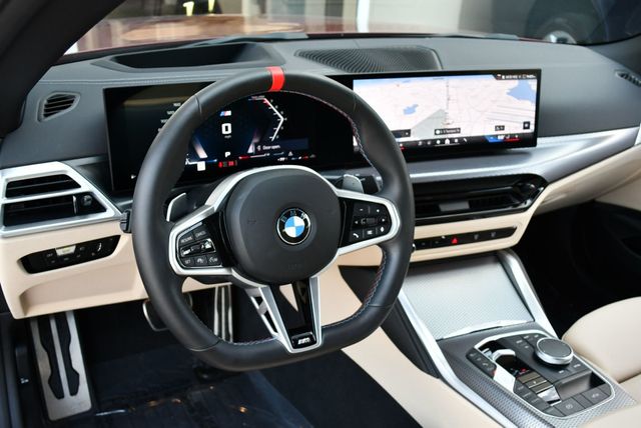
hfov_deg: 53.1
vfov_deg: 36.9
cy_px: 214
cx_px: 320
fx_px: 642
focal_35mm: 36
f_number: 3.5
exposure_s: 1/250
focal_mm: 18
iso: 500
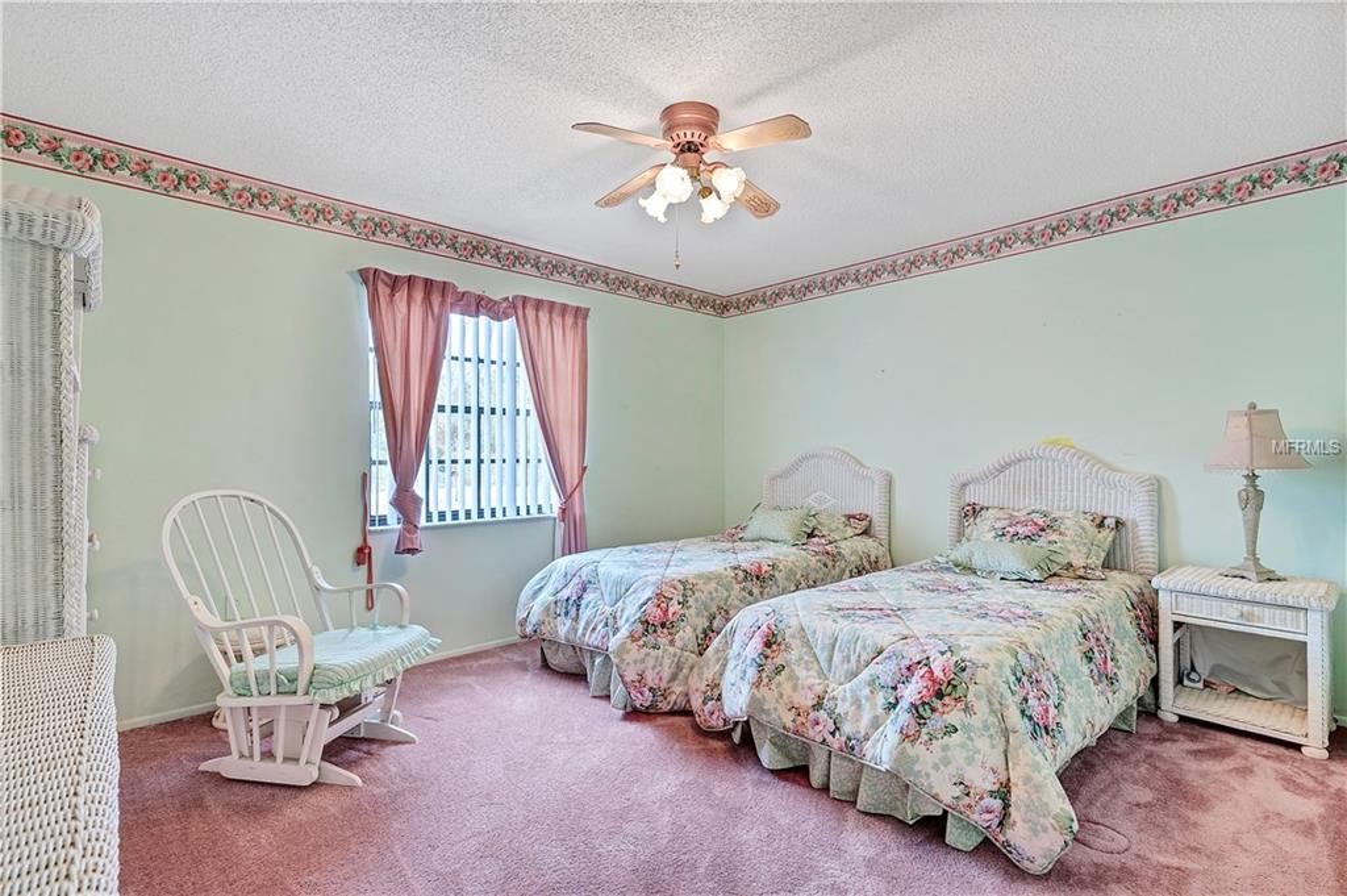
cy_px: 448
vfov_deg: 73.7
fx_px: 598
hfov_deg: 96.8
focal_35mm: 16
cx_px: 674
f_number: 8
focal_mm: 16
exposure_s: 1/13
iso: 320
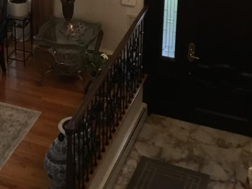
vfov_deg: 16.8
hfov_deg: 22.6
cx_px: 17
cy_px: -36
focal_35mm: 84
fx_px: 612
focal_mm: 3.3
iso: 80
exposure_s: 1/30
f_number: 2.4
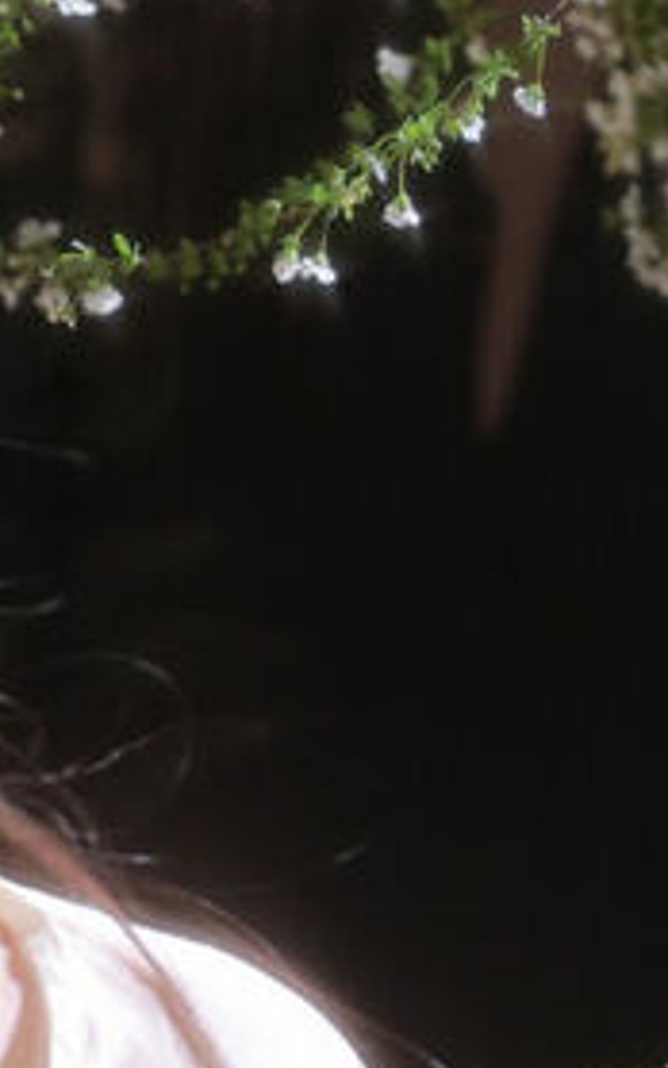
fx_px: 9399
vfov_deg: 6.4
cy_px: 1846
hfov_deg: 4.0
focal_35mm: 323
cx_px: -568
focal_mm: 57
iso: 2000
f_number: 2.8
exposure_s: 1/100
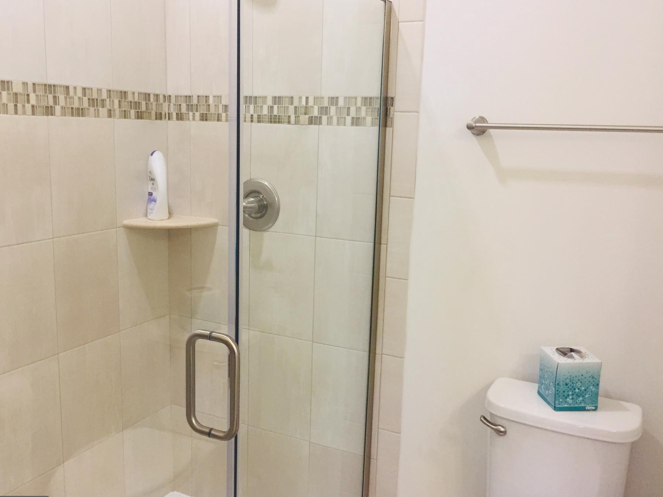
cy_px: 243
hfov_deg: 55.4
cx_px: 334
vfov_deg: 42.9
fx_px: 632
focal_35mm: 33
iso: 50
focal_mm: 4.15
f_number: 2.2
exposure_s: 1/30
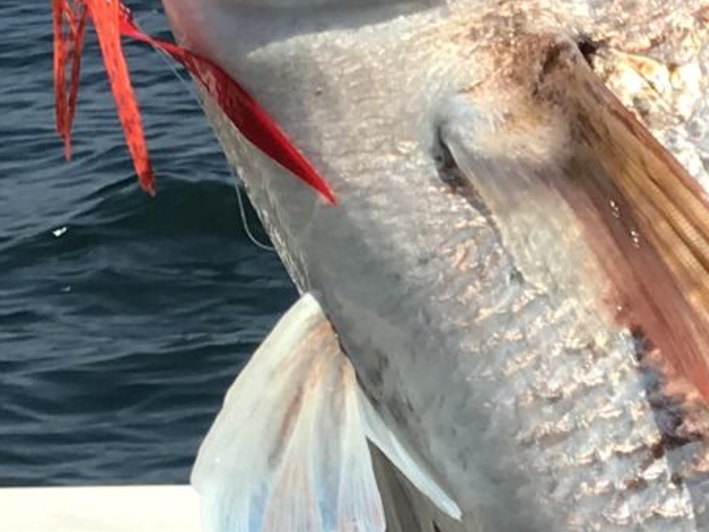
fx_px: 3256
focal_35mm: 159
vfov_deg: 9.3
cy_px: 521
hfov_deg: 11.5
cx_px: 1278
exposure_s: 1/2591
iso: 20
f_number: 1.8
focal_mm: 3.99
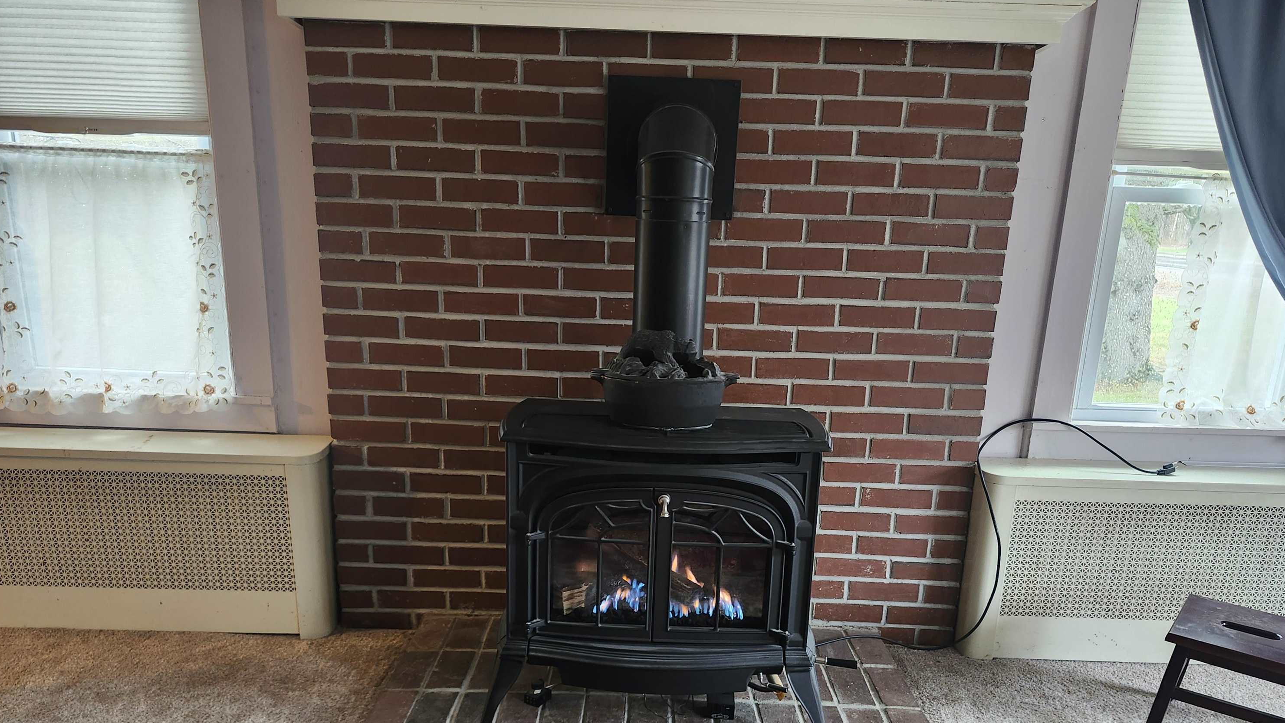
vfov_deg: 43.6
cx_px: 649
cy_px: 495
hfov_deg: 71.9
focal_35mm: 26
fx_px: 886
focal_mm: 5.54
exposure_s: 1/24
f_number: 1.8
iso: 500
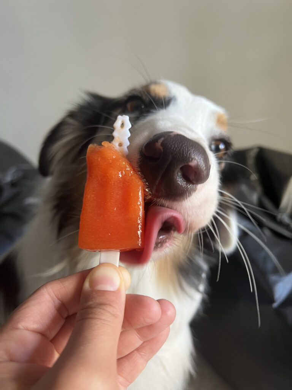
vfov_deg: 67.3
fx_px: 292
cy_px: 195
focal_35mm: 26
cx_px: 146
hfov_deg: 53.1
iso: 125
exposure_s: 1/84
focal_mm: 5.7
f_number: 1.5
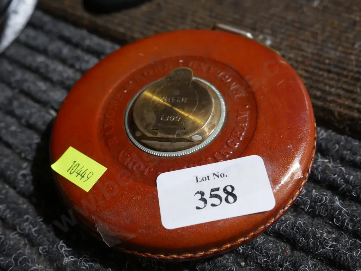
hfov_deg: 46.8
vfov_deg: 36.0
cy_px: 136
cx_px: 180
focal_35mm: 40
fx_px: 417
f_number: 4.4
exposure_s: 1/60
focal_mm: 20
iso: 640
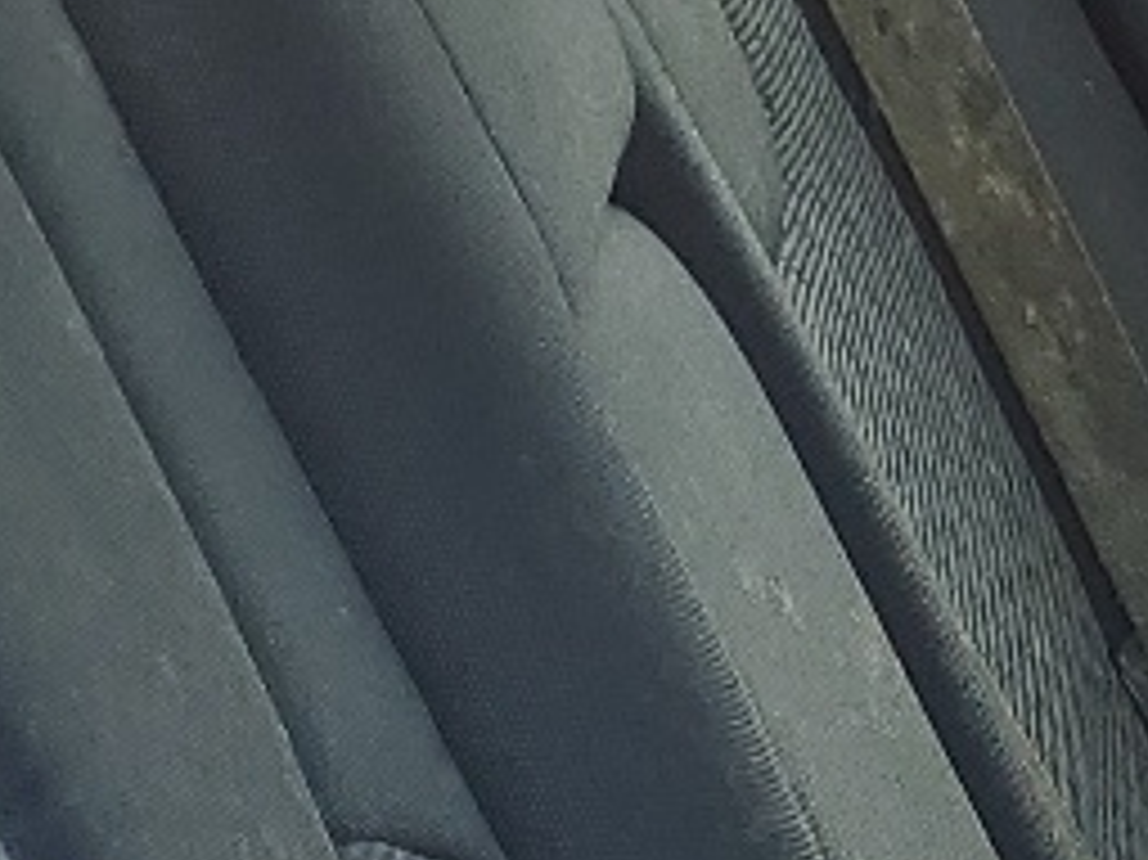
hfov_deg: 11.1
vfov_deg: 9.0
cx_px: 2192
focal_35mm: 163
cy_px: 1108
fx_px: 5403
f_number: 1.5
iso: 50
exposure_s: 1/133
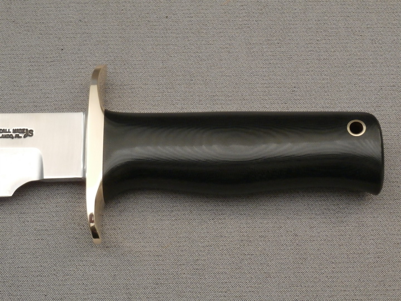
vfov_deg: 20.2
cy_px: 150
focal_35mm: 73
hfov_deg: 26.7
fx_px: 846
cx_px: 200
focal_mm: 13.06
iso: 400
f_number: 4.5
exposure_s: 1/10
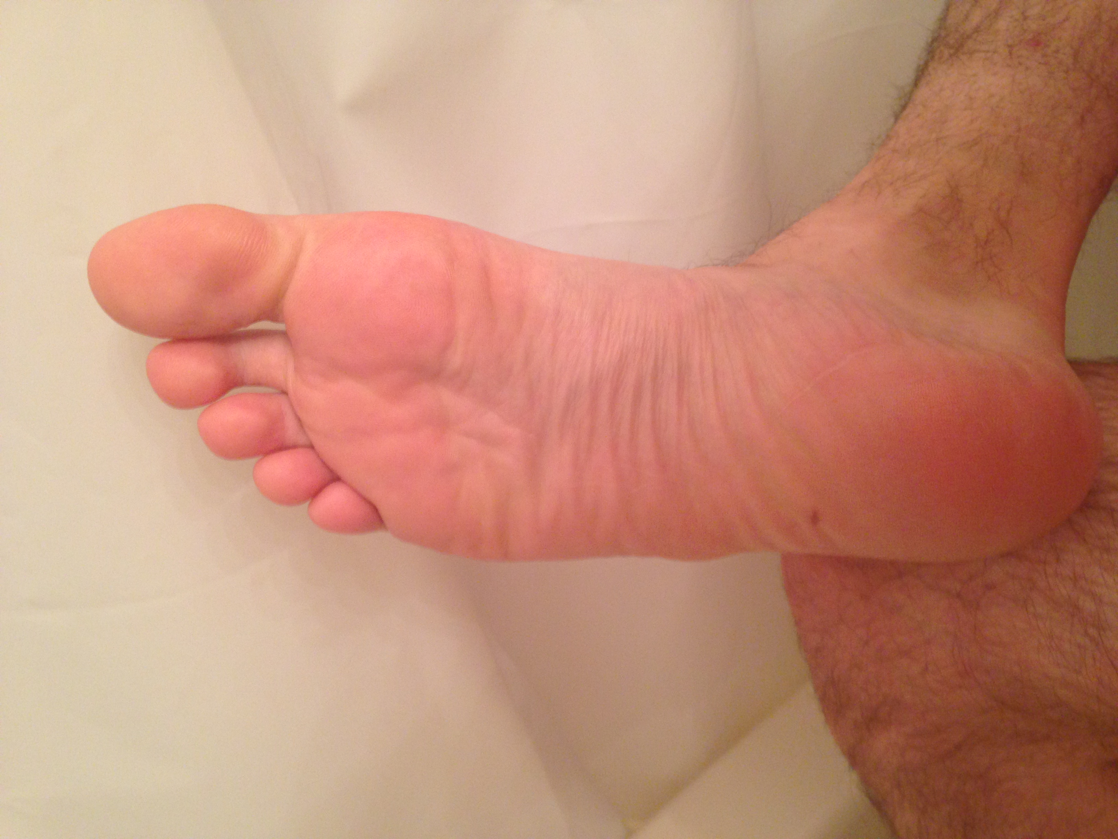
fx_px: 1066
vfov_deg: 42.9
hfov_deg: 55.4
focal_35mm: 33
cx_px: 559
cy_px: 420
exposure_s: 1/20
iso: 125
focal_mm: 4.12
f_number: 2.4
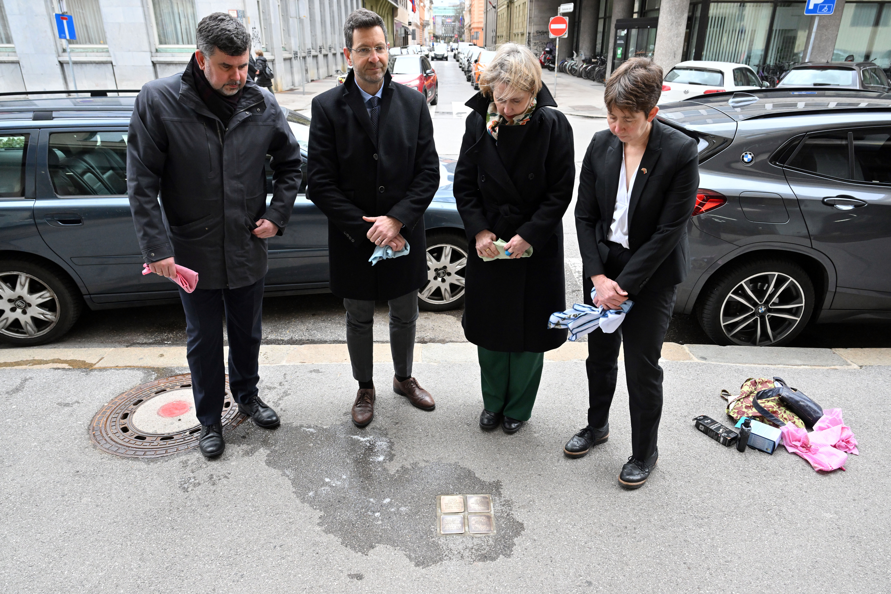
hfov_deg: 73.7
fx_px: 594
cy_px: 297
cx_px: 446
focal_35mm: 24
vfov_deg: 53.1
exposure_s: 1/400
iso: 2500
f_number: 5.6
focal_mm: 24
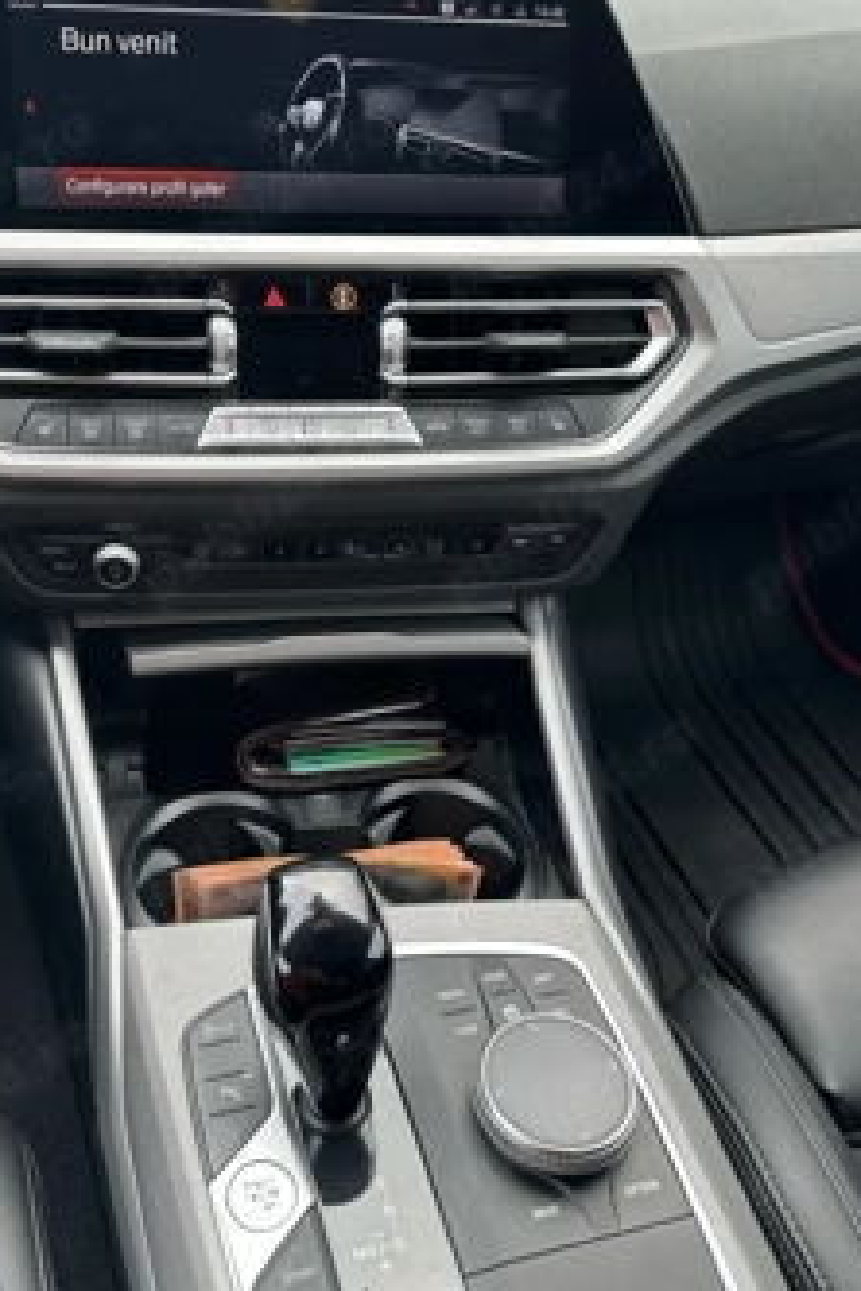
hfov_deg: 43.4
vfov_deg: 61.7
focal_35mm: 30
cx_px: 345
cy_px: 554
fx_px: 1076
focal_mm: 6.86
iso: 80
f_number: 1.78
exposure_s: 1/121
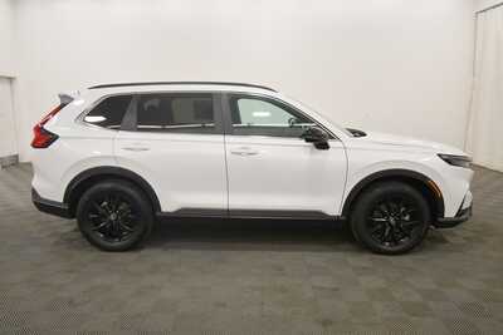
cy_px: 168
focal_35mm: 25
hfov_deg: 71.5
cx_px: 252
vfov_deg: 51.3
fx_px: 349
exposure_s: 1/200
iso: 800
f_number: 5.3
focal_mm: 17
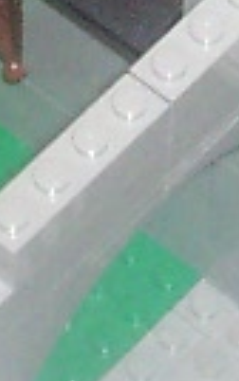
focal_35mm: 352
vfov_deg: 6.0
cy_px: 227
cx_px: -34
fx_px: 3661
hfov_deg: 3.7
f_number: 2.8
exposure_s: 1/60
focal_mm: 5.6
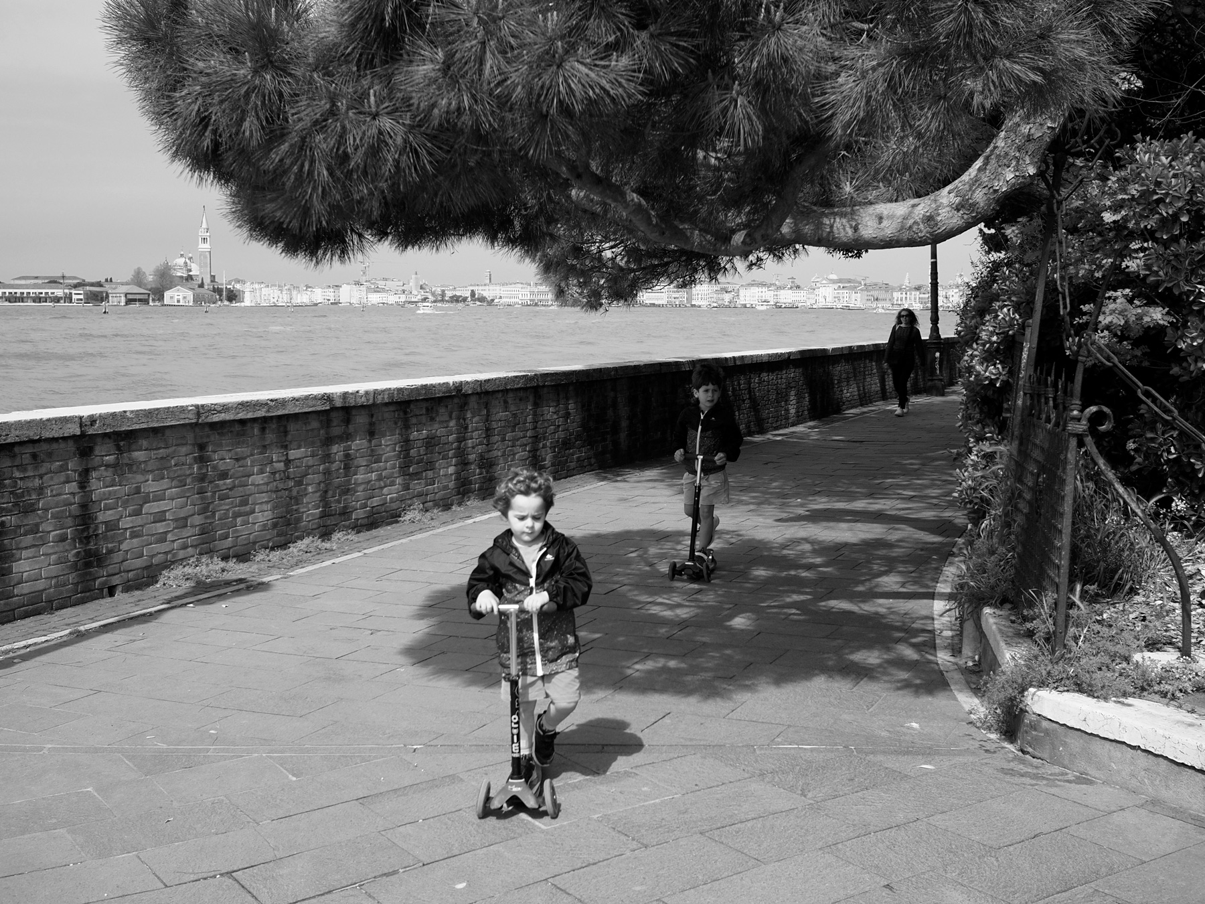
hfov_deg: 54.0
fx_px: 1184
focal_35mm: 34
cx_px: 602
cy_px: 452
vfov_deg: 41.8
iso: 200
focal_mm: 17
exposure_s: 1/1000
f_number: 2.8
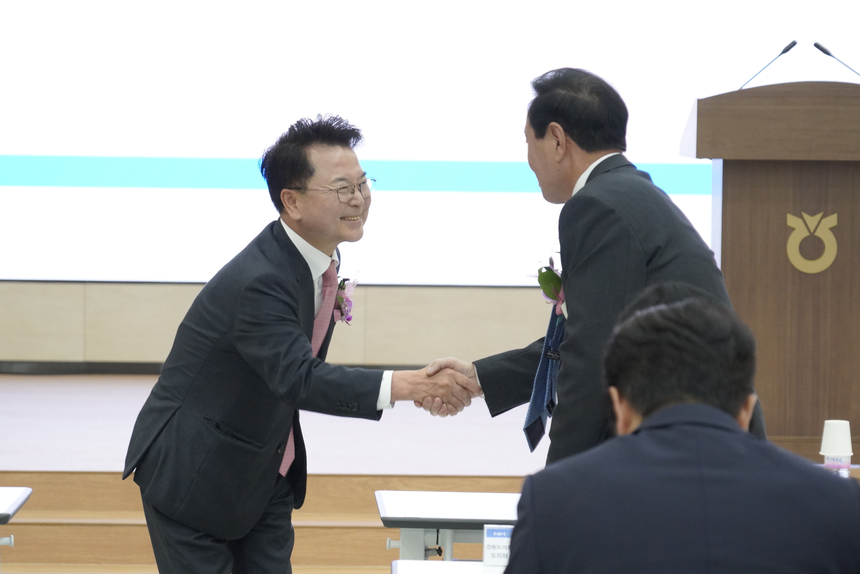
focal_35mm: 145
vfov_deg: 9.5
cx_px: 385
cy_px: 303
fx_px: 3464
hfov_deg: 14.2
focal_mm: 126
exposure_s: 1/200
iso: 4000
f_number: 6.3
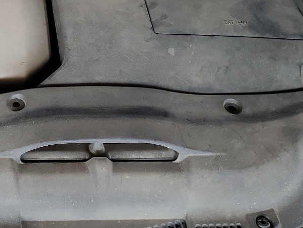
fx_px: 613
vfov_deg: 20.8
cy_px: 50
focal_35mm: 70
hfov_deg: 26.0
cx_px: -17
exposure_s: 1/120
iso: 82
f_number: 1.5
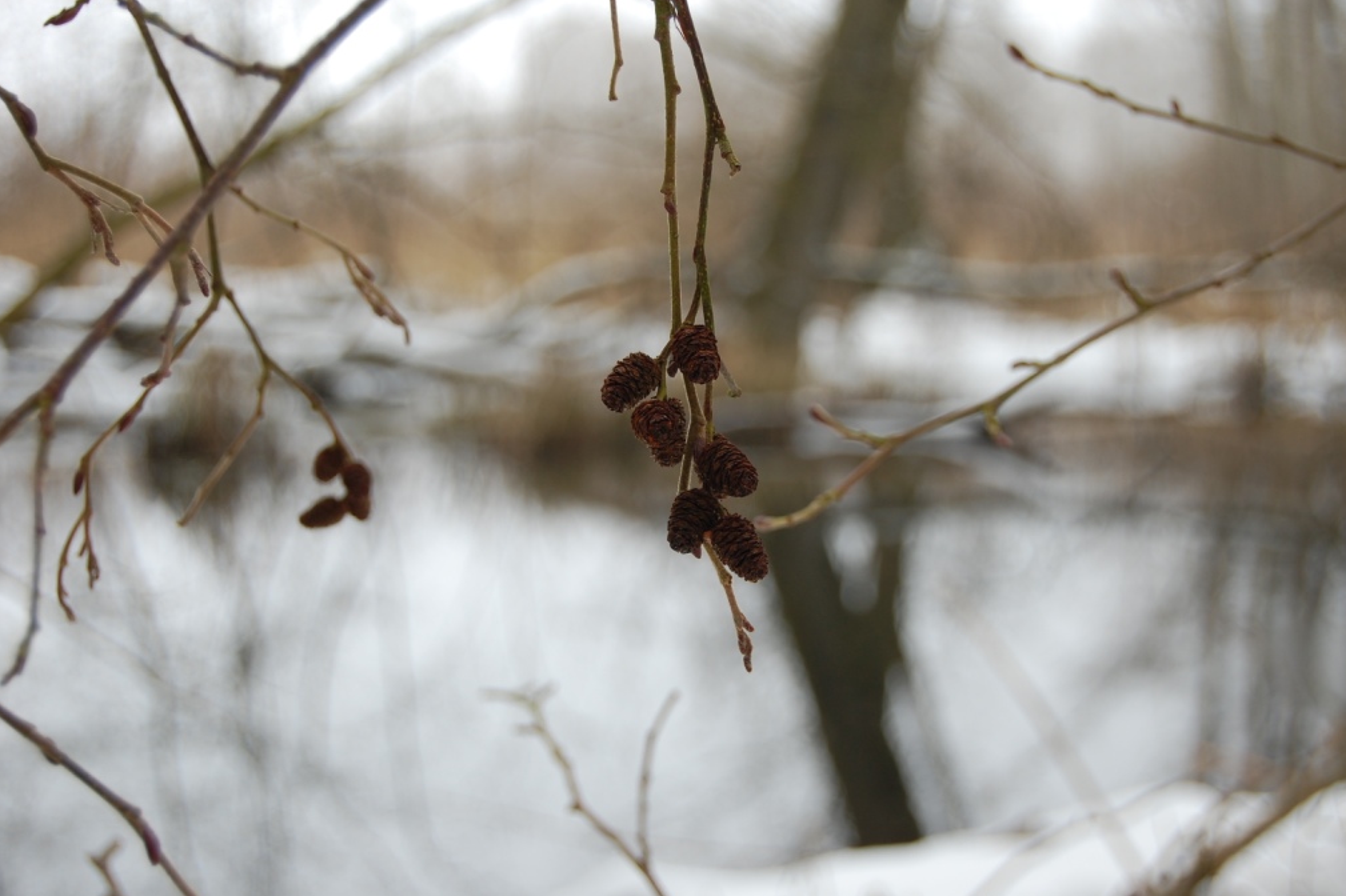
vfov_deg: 19.4
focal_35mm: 70
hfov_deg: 28.9
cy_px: 449
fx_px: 2616
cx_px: 678
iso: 200
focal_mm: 46
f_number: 5.3
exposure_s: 1/125
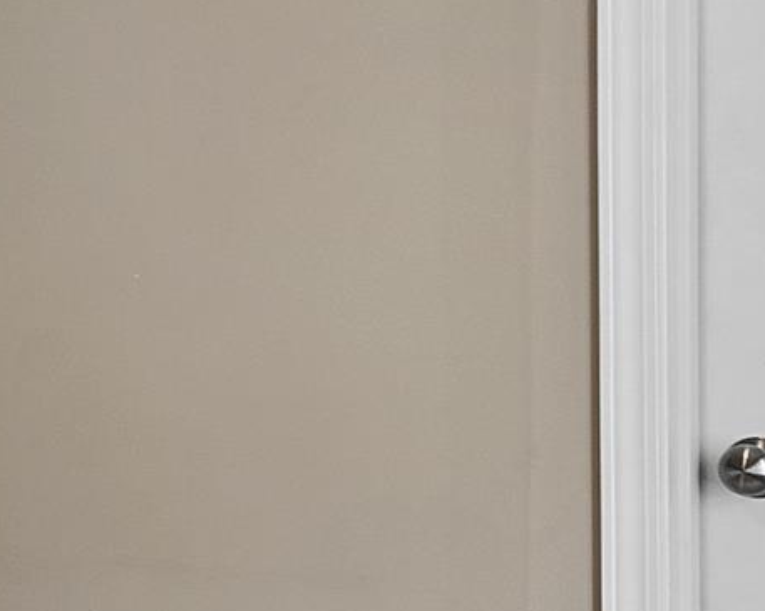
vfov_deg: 12.8
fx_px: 2715
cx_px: -929
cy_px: 182
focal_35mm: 120
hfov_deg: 13.1
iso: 250
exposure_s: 1/3
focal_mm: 19
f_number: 8
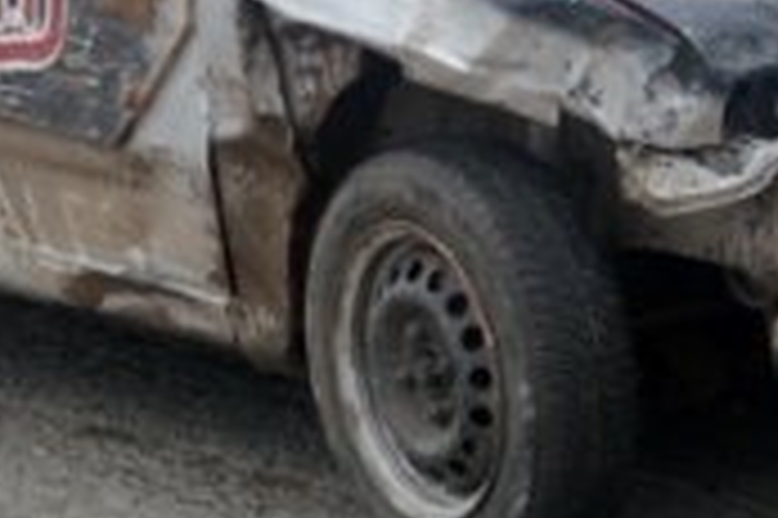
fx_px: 7791
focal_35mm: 361
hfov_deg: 5.7
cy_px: -248
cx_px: 463
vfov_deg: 3.8
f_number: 5.3
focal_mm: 65
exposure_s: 1/500
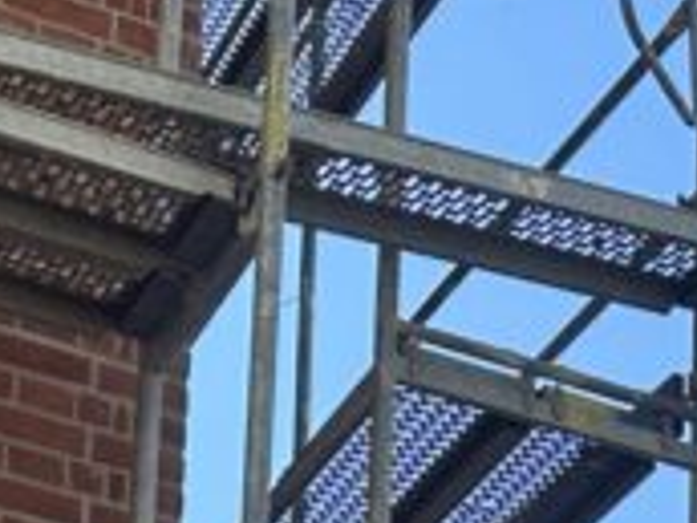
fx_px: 2879
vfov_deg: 8.8
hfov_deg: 12.8
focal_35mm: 143
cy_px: 1488
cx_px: 1143
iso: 80
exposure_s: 1/2525
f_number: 1.78
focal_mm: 6.86
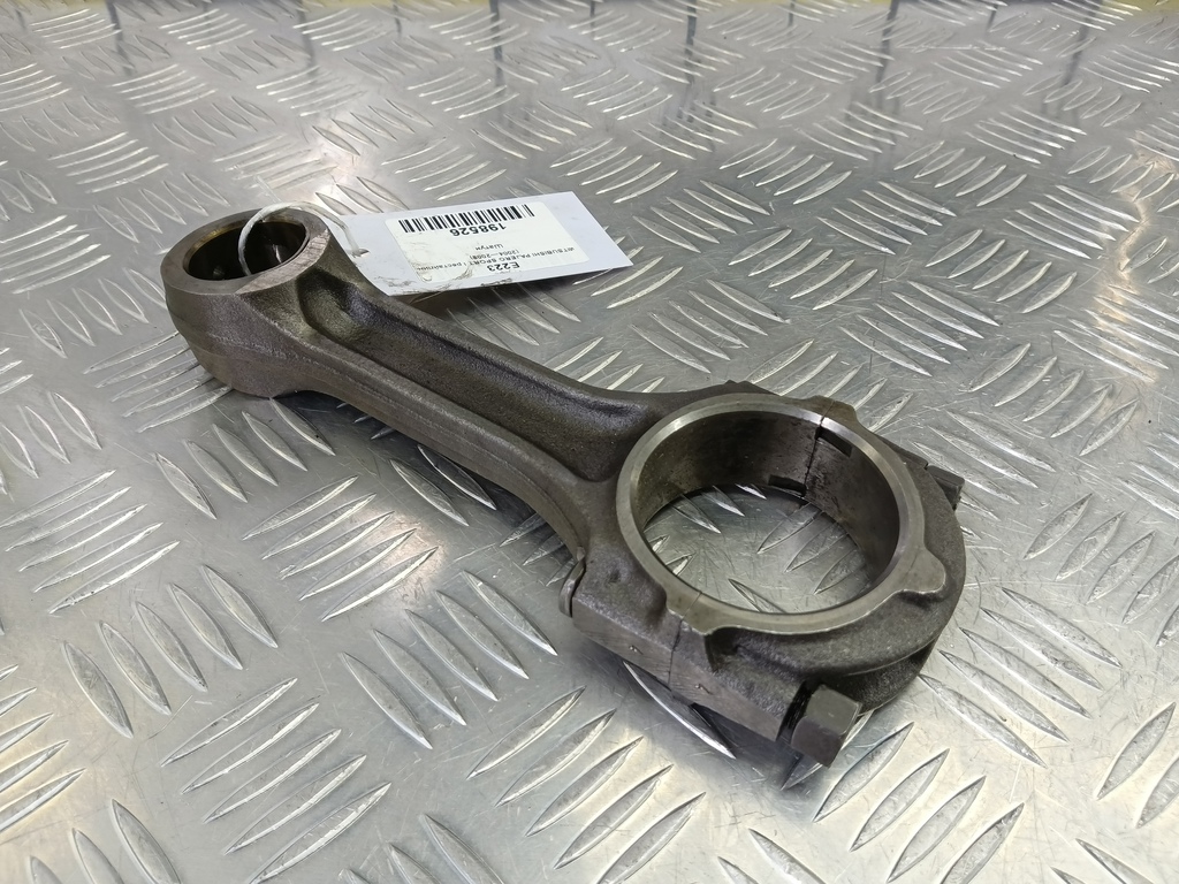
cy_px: 442
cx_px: 590
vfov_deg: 58.9
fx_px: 783
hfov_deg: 73.9
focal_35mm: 23
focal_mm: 4.11
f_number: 1.6
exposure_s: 1/50
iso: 151
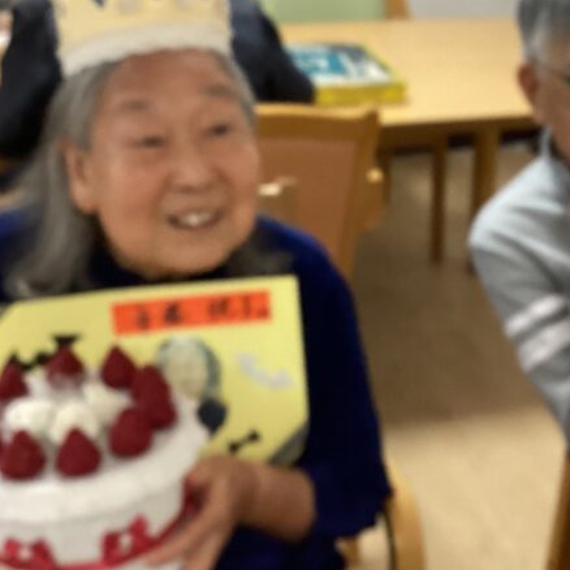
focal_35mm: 64
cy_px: 238
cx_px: 385
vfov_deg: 26.8
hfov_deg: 26.7
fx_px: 1192
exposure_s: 1/33
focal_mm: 3.3
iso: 320
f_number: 2.4
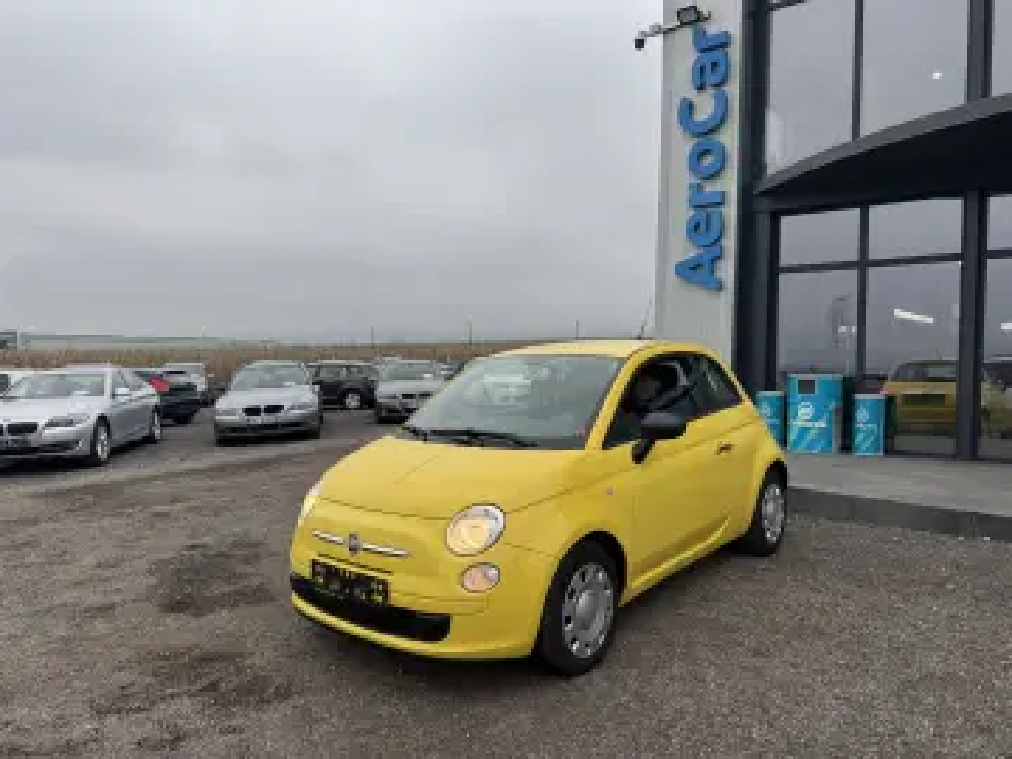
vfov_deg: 56.8
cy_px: 380
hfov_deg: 71.6
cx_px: 506
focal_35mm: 24
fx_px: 702
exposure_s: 1/664
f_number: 1.78
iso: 80
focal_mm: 6.76
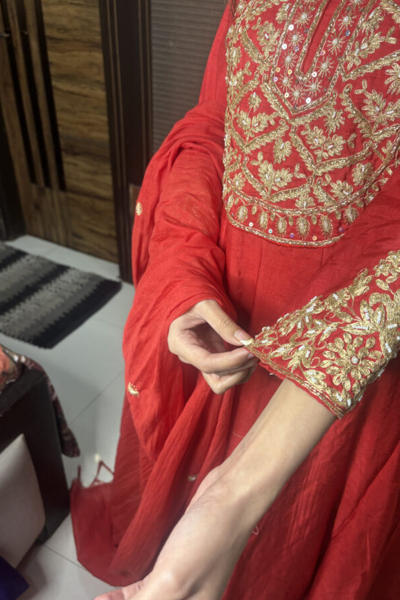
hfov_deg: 46.3
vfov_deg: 65.5
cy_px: 299
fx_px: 466
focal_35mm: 28
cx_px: 230
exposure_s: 1/50
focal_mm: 5.96
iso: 80
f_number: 1.6
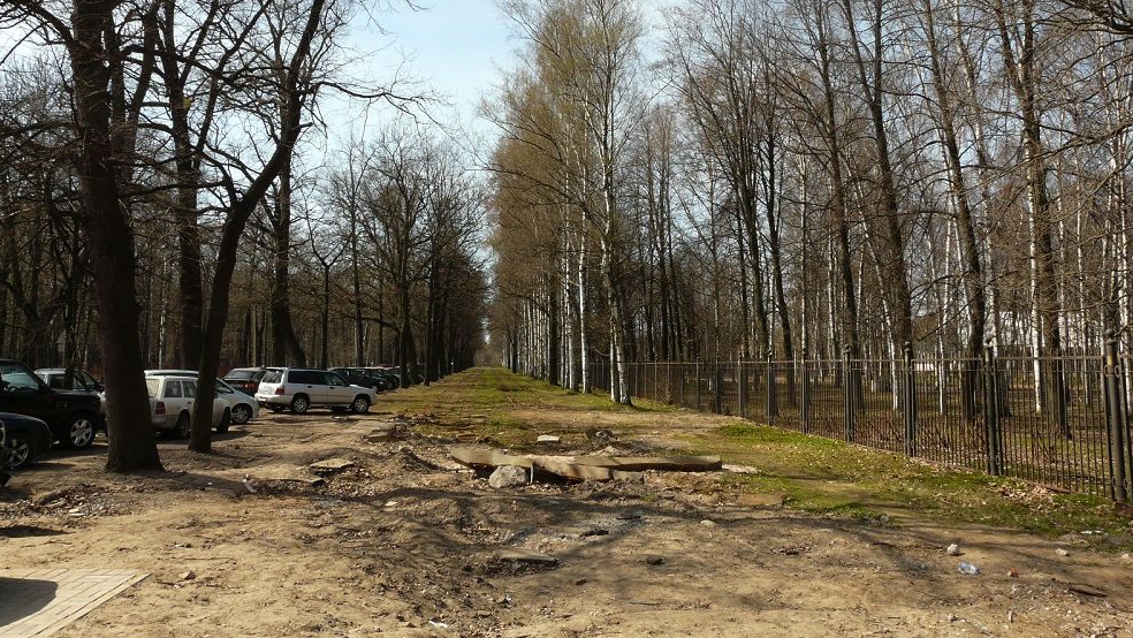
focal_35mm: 31
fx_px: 932
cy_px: 207
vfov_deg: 37.4
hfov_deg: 62.6
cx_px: 573
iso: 100
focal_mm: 4.6
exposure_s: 1/250
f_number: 5.6
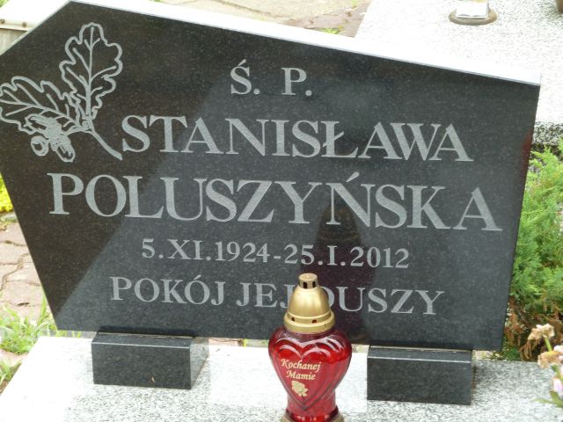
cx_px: 282
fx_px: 1805
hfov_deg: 17.7
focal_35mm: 111
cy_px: 211
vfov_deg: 13.3
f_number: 4.4
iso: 80
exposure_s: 1/60
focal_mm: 18.2
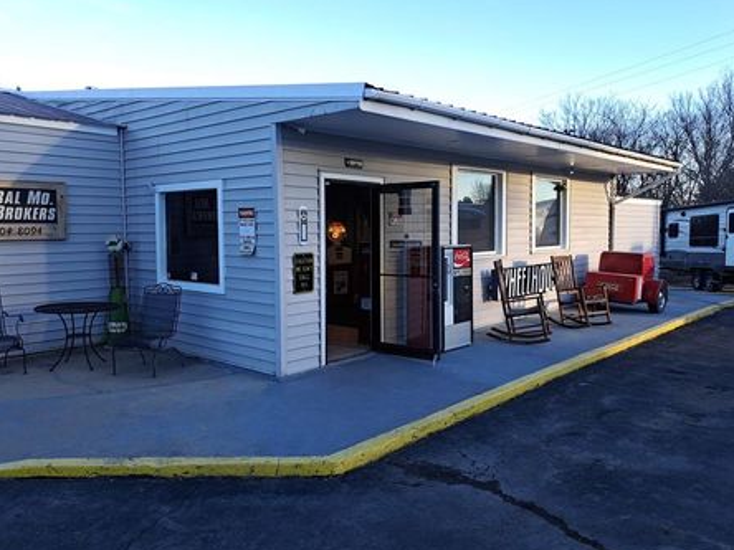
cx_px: 357
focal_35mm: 27
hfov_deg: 65.3
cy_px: 260
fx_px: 573
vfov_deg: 51.3
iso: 50
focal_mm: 5.23
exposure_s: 1/370
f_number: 1.8
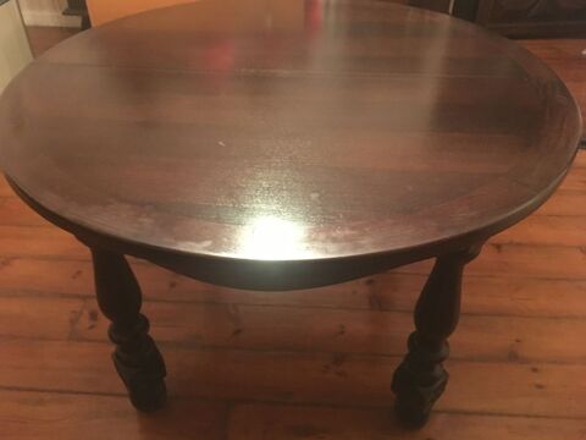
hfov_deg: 61.7
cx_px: 293
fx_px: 491
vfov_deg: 48.2
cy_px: 220
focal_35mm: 29
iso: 500
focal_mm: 4.15
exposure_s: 1/17
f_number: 2.2
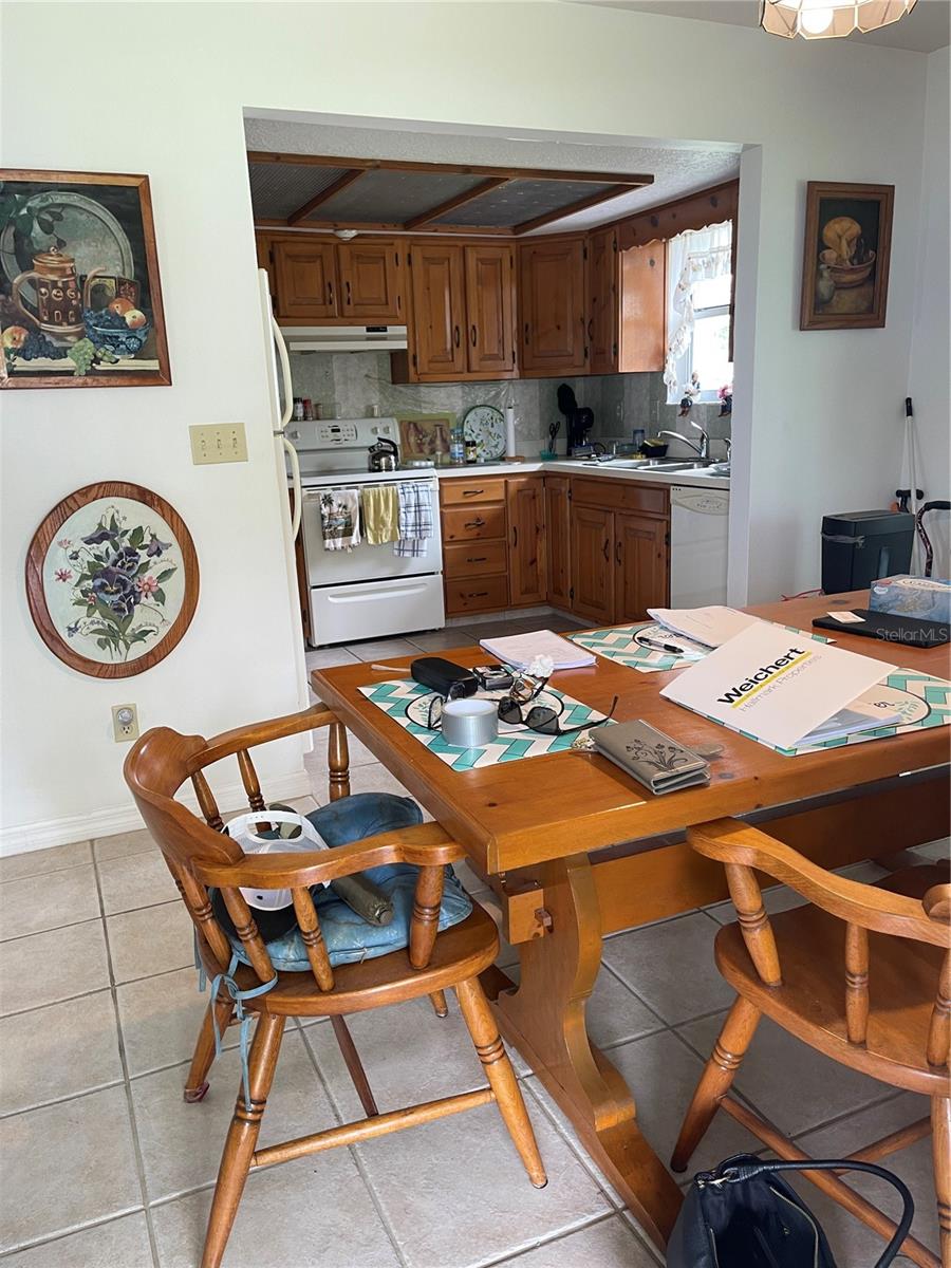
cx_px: 476
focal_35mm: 25
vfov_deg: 69.4
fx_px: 916
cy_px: 634
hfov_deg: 54.9
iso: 100
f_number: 1.6
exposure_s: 1/60
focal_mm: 5.1
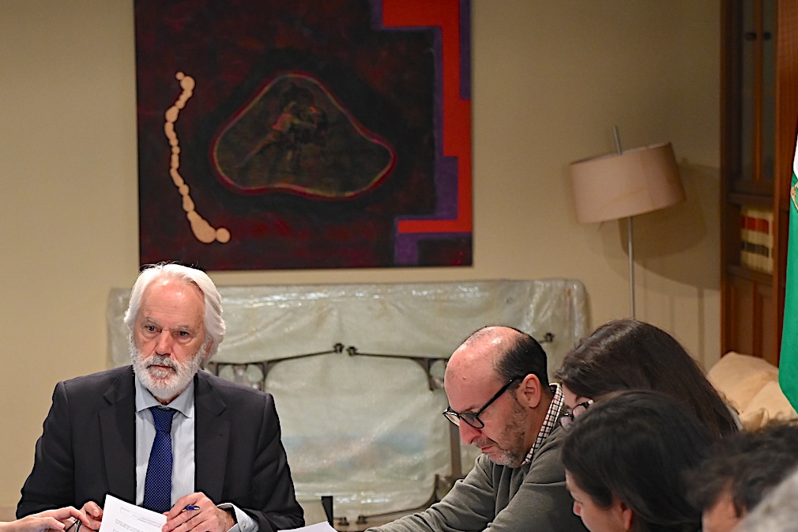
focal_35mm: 120
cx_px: 195
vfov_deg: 11.4
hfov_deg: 17.0
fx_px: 2659
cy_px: 443
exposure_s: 1/160
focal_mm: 70
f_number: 5
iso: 3200
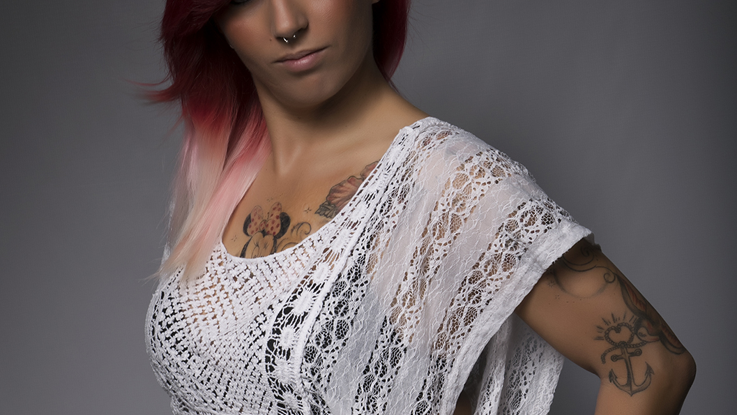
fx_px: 2556
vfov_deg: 9.2
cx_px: 370
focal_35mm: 131
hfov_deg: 16.4
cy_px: 382
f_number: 11
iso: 100
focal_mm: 55
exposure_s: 1/200
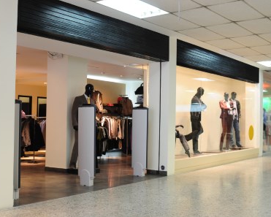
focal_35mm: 48
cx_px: 119
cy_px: 109
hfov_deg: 38.7
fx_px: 385
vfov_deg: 31.5
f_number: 5.6
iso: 200
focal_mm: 28
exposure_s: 1/15
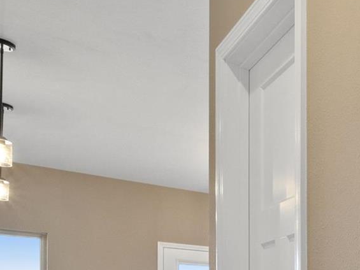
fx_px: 510
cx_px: 468
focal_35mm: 49
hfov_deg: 30.6
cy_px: 320
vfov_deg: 26.5
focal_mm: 9
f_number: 10
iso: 400
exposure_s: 1/3
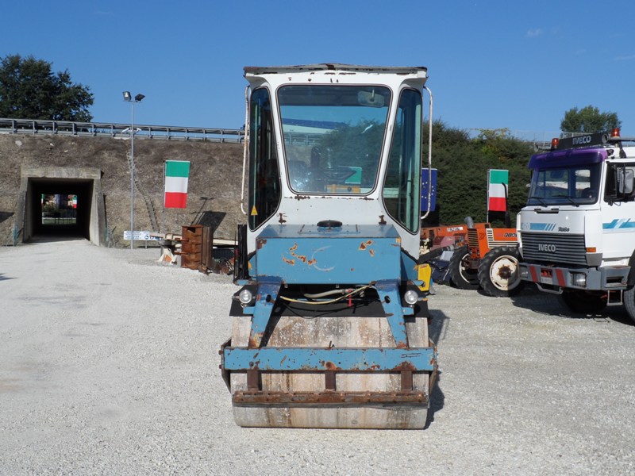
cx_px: 318
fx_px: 752
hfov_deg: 45.8
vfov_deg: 35.1
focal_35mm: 41
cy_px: 238
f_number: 5.2
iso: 80
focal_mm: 6.8
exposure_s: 1/750
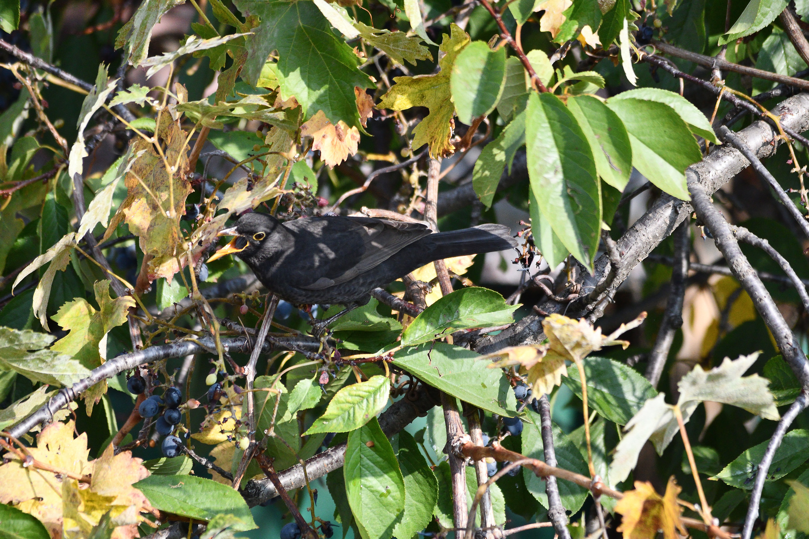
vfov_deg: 1.8
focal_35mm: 750
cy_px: 270
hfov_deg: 2.7
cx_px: 404
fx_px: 16853
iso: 2000
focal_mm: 500
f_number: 6.3
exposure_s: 1/2500
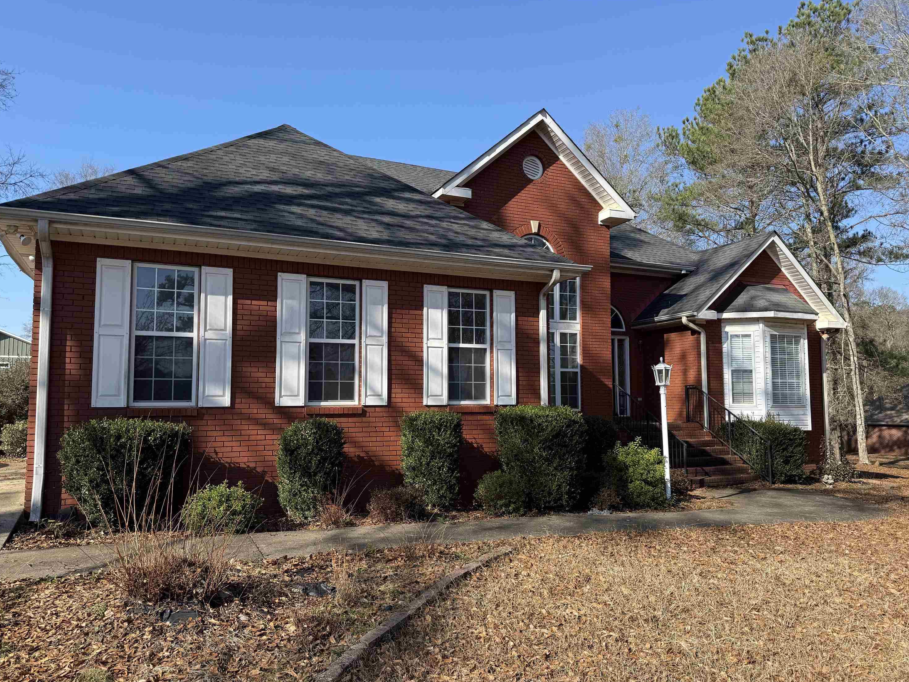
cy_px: 351
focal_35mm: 25
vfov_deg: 54.9
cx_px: 440
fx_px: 657
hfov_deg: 69.4
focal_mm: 6.76
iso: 80
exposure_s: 1/2232
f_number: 1.78
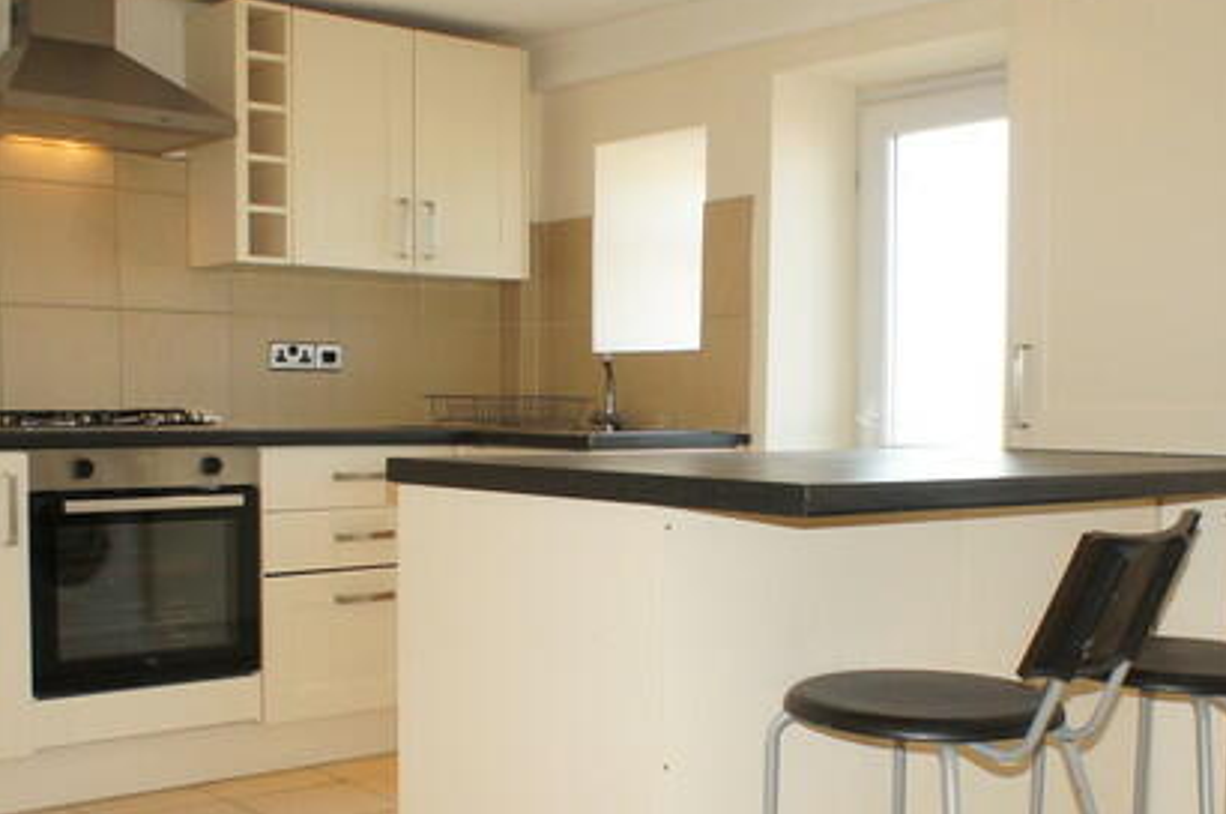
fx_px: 2040
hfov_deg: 33.4
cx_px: 712
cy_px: 519
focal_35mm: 60
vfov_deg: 22.5
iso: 200
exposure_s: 1/100
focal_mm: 16
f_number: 3.5
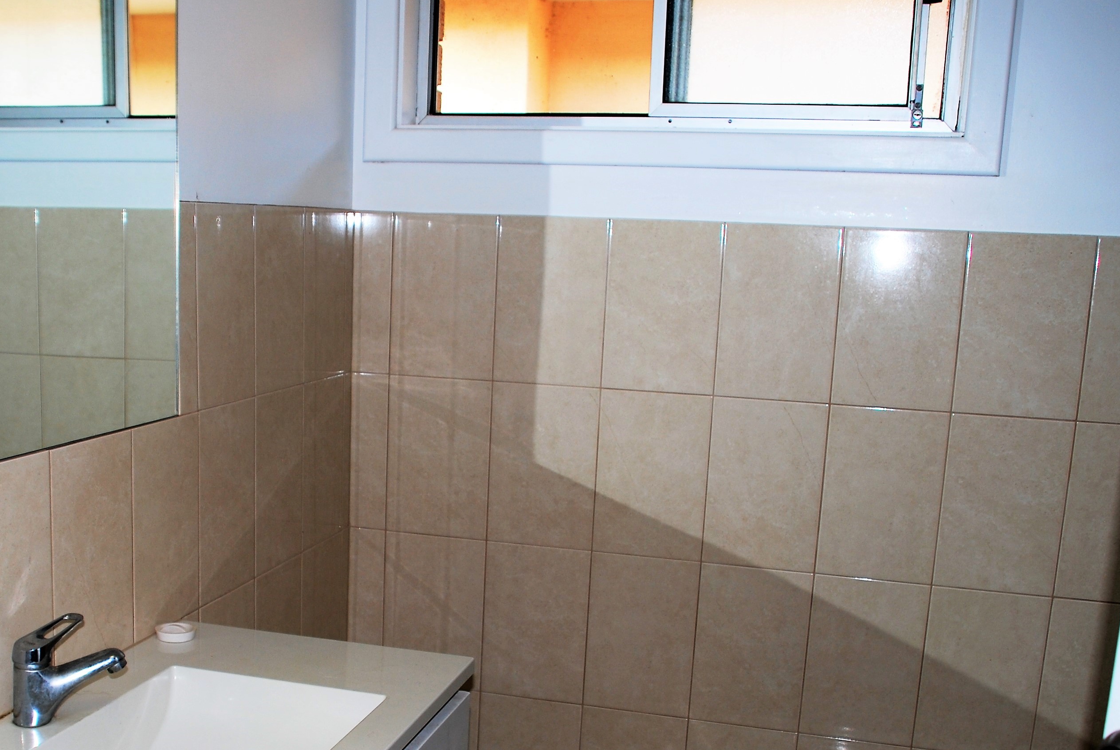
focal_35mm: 46
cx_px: 390
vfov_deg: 29.0
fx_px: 1433
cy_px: 545
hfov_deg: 42.2
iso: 100
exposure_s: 1/60
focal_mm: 20
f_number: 3.8
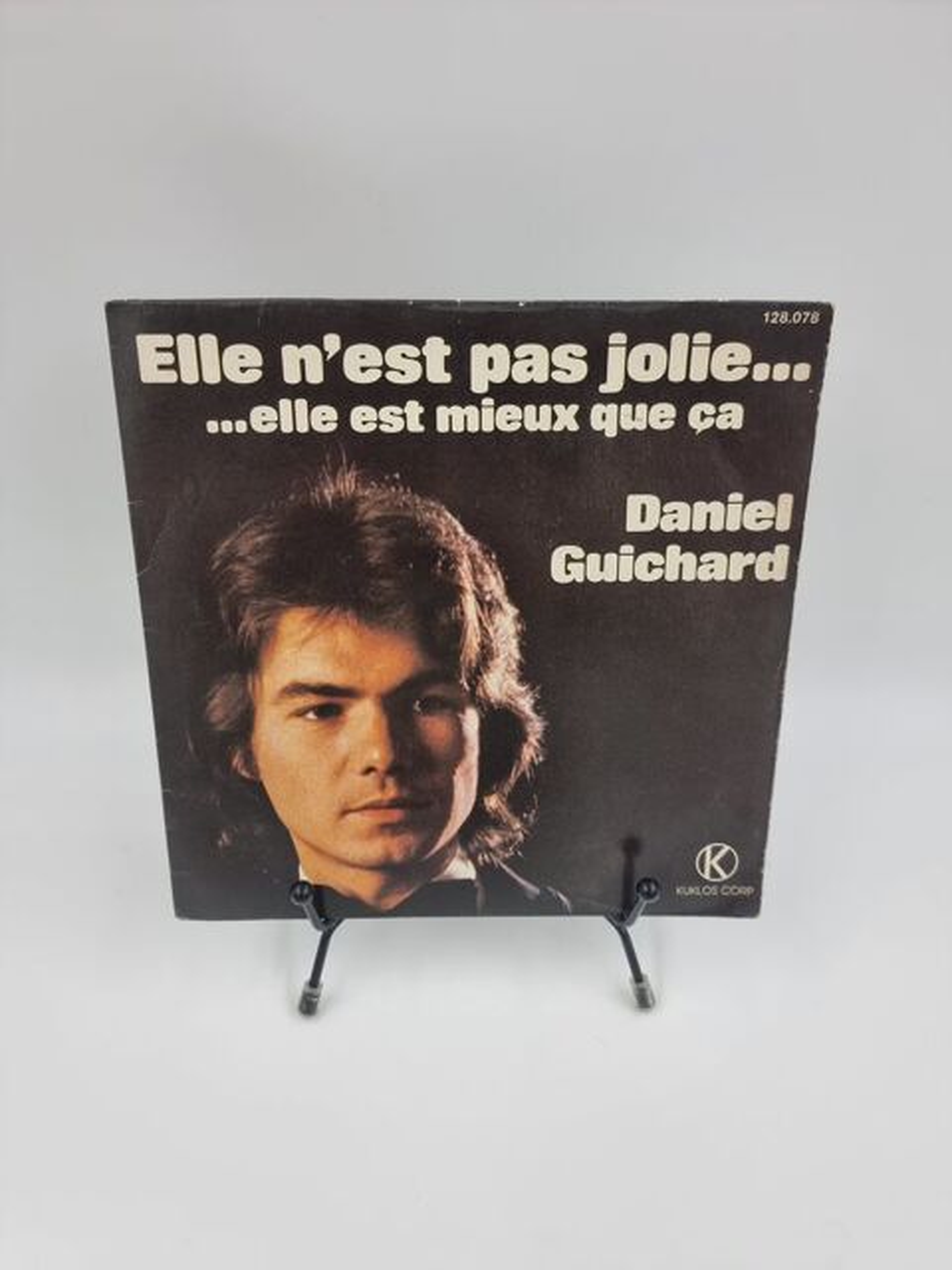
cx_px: 476
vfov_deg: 71.6
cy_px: 635
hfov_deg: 56.8
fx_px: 880
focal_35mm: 24
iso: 50
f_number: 1.8
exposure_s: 1/100
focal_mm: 6.7
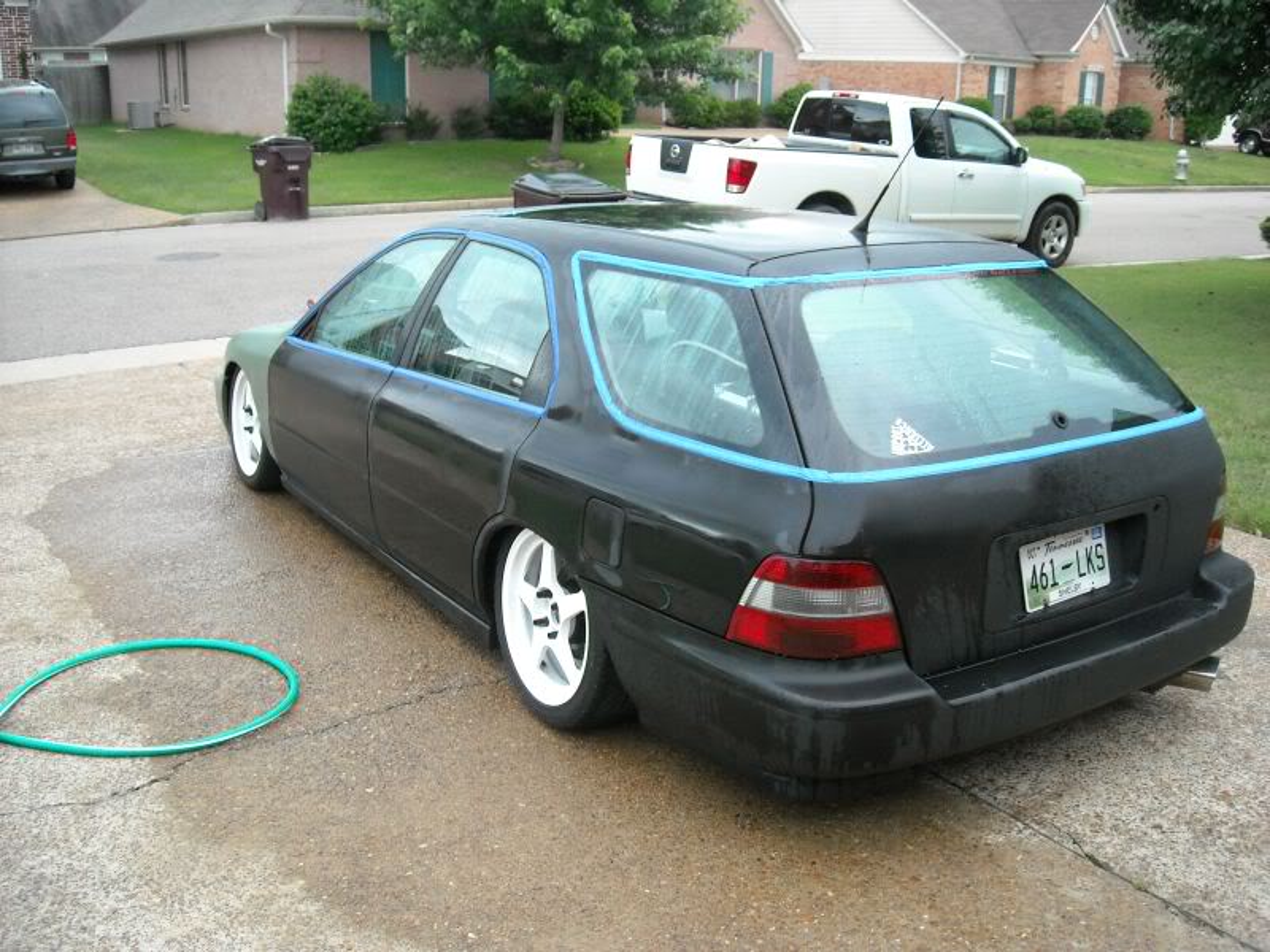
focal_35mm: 35
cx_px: 635
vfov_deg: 40.7
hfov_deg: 52.6
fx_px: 1284
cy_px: 476
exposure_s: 1/60
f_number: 2.8
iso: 308
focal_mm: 5.7
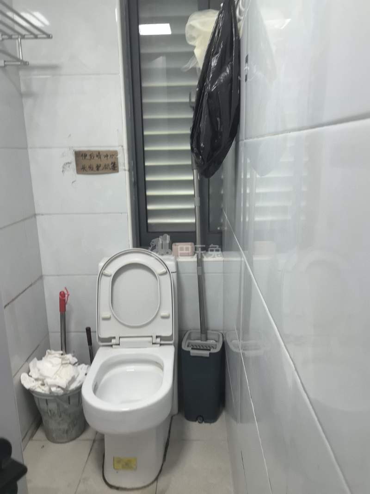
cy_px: 247
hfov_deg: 51.3
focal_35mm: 27
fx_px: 385
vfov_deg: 65.3
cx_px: 185
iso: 400
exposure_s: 1/100
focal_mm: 5.75
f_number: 2
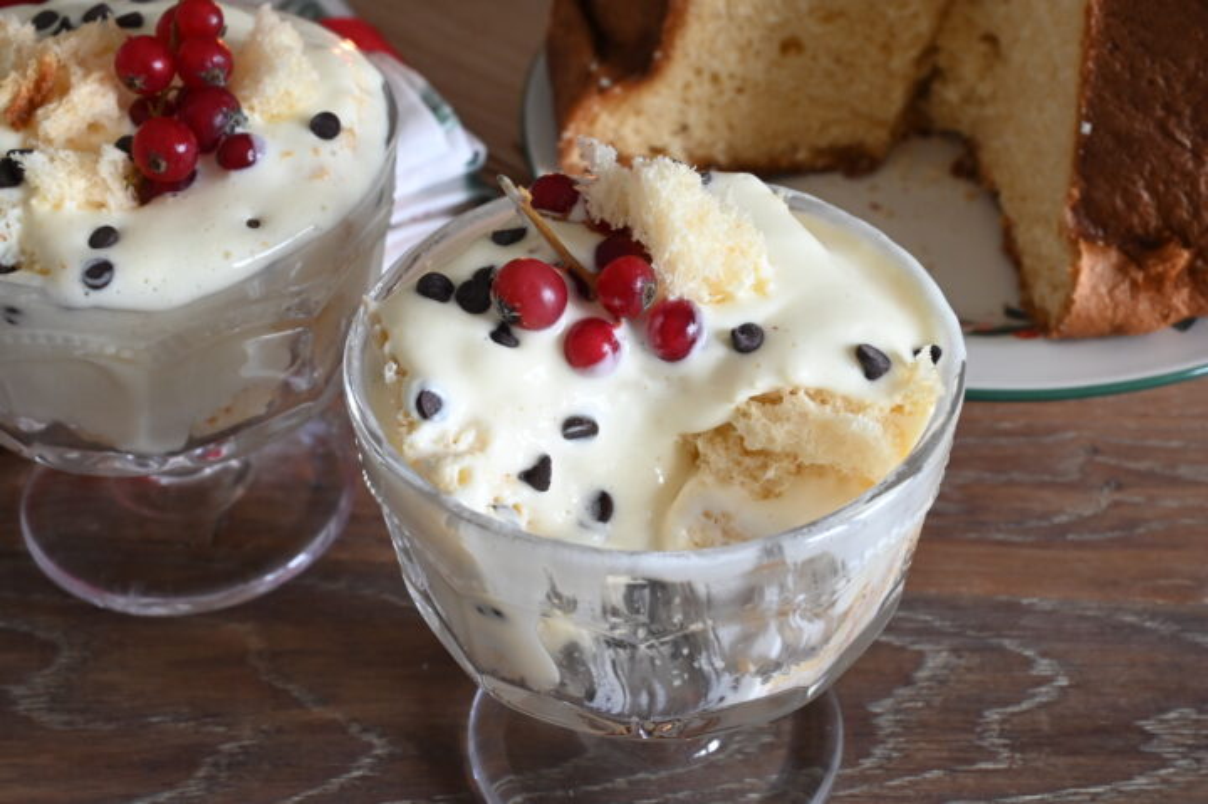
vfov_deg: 21.5
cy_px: 402
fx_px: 2112
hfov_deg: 31.9
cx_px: 604
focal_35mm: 63
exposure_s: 1/8
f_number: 9
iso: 800
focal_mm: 42
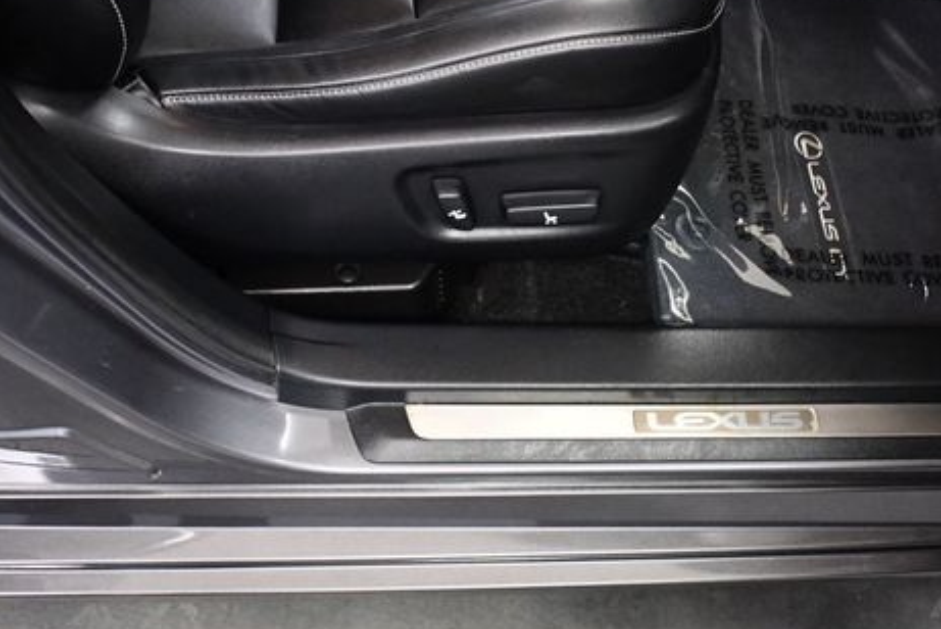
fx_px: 1308
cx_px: 504
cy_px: 341
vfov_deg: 27.0
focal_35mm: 50
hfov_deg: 39.6
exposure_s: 1/125
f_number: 3.5
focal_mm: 18
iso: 3200
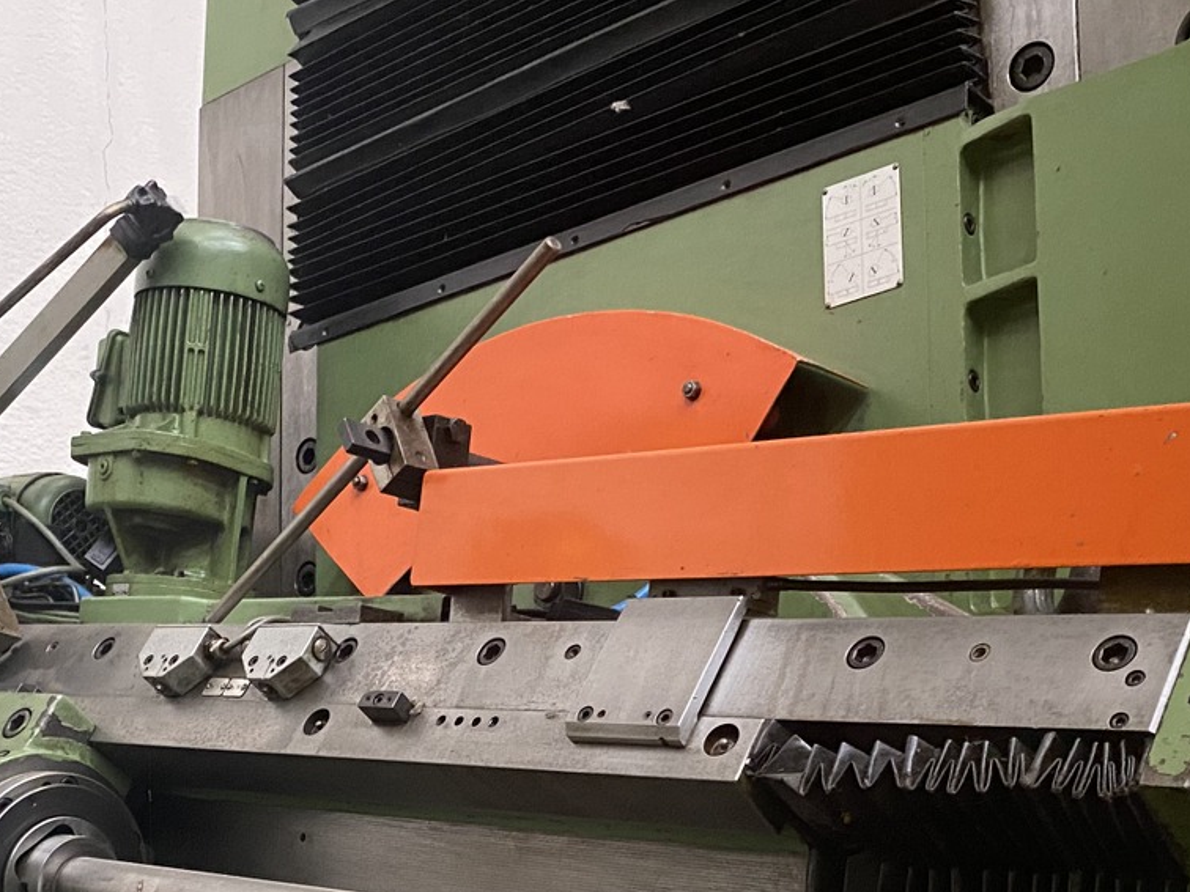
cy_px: 815
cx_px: 507
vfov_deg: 25.7
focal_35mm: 55
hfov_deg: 34.9
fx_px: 1891
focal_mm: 4.25
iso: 400
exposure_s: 1/50
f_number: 1.8
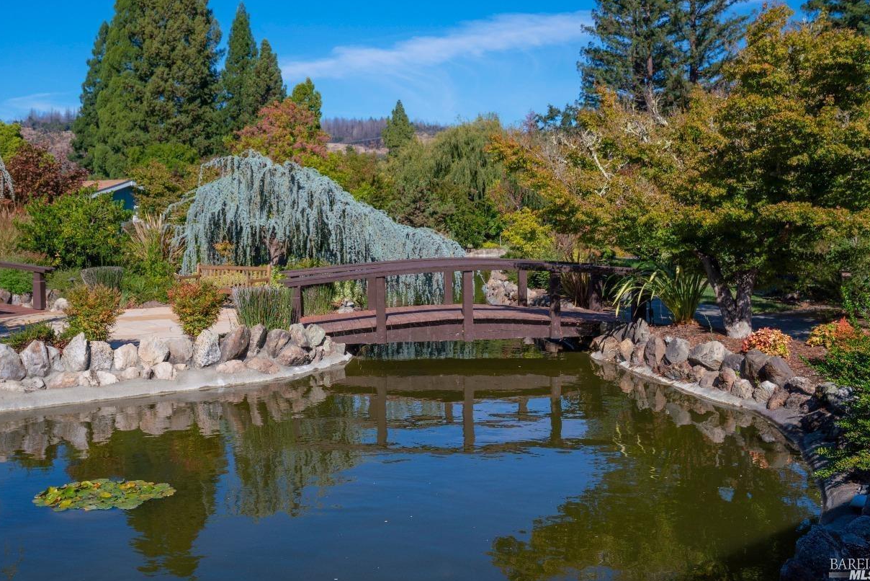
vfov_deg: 36.7
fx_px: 870
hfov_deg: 52.8
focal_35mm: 36
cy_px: 229
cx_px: 349
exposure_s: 1/400
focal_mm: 29
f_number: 8
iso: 160
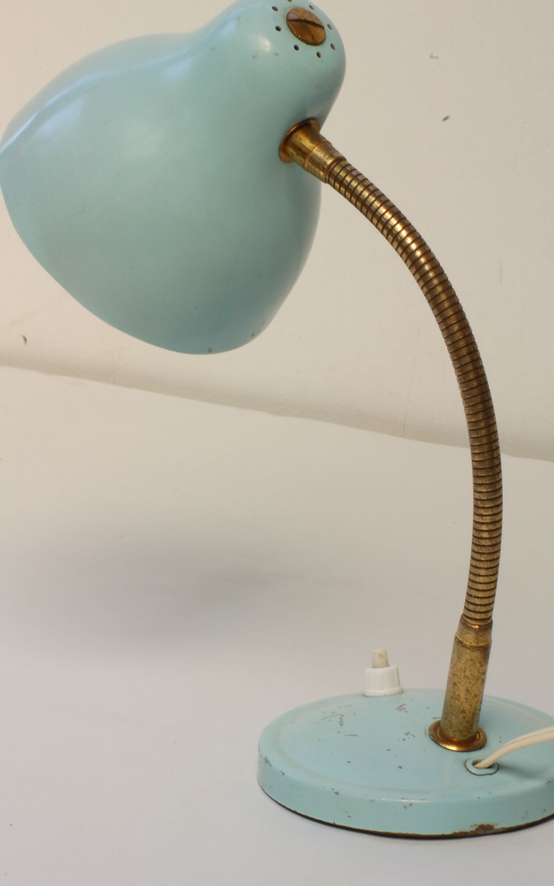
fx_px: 5692
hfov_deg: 5.6
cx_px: 304
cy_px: 450
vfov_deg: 8.9
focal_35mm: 236
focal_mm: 125
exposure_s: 1/6
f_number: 36
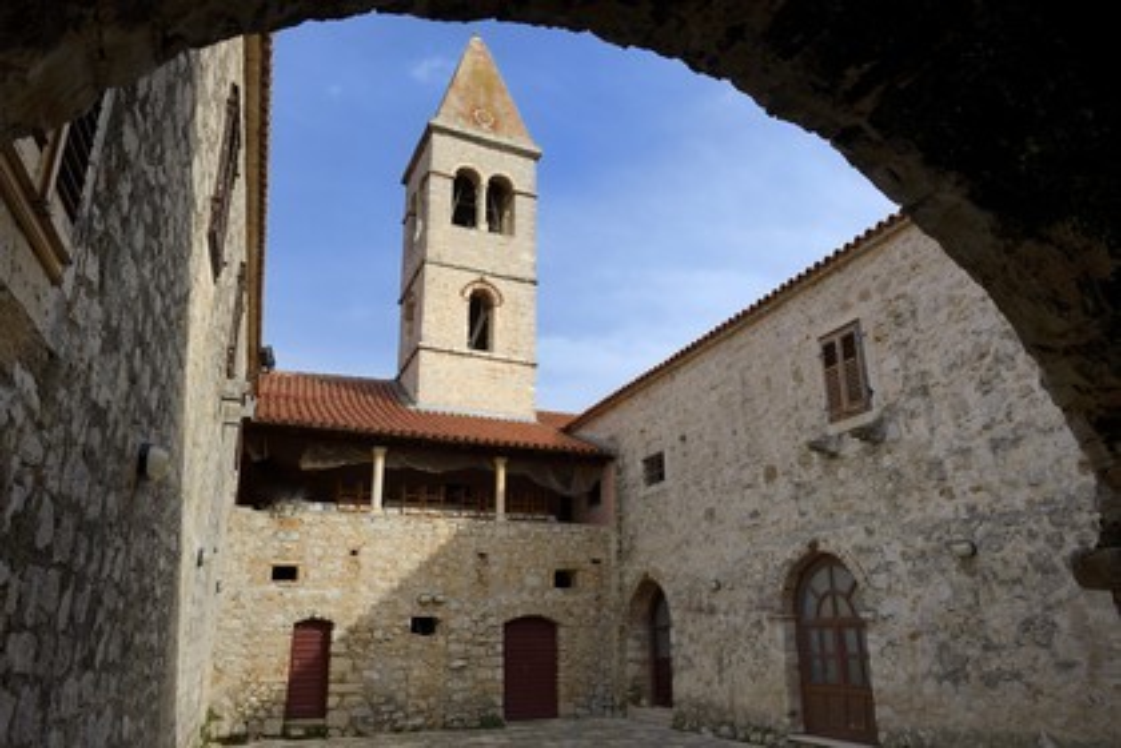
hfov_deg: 73.7
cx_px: 560
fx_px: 747
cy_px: 374
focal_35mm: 24
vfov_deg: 53.1
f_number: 13
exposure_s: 1/250
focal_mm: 24
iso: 200
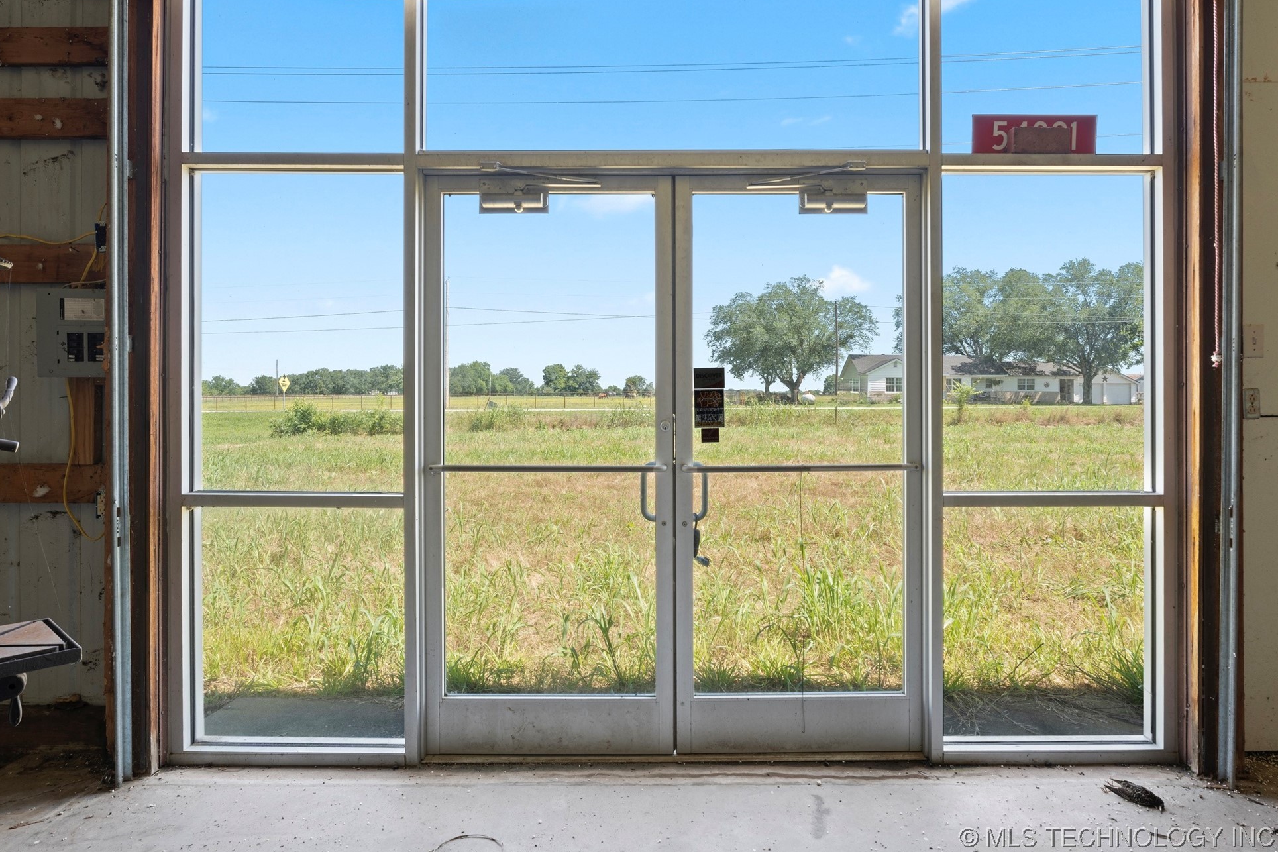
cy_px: 414
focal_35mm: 20
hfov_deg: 84.1
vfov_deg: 62.0
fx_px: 708
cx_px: 669
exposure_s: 1/8
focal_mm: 18.9
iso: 250
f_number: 9
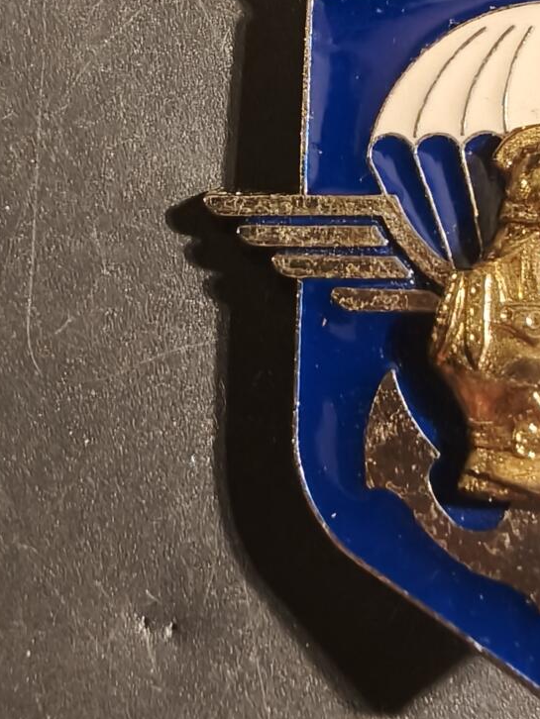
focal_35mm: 57
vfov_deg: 33.6
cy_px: 441
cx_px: 531
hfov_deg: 24.6
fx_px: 1185
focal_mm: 2.32
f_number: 2
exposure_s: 1/50
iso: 320
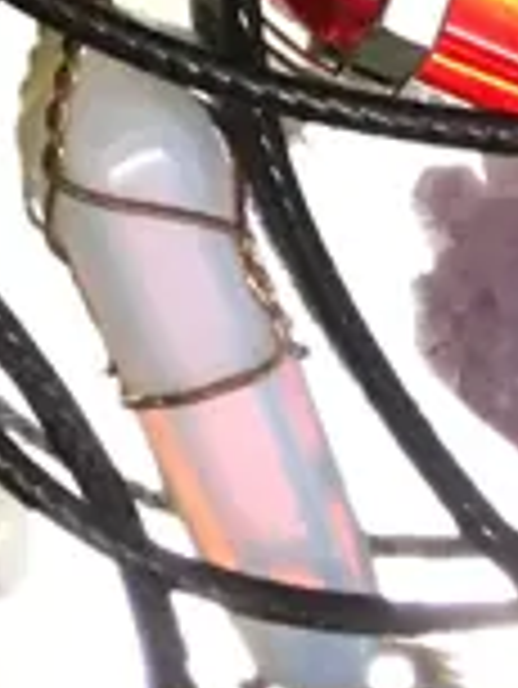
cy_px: -1223
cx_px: -450
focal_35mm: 194
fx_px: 3865
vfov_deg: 8.8
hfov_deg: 7.4
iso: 125
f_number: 2.2
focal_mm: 4.15
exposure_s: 1/17
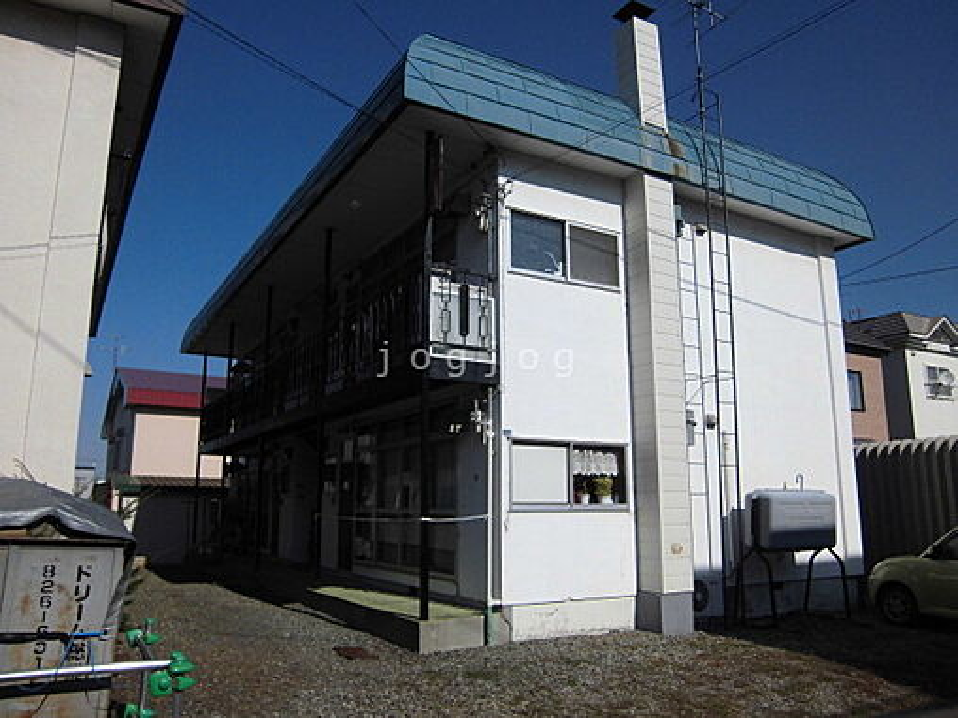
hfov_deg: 67.3
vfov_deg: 53.1
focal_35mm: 26
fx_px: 720
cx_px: 479
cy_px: 359
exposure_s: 1/500
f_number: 7.9
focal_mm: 4.7
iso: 100
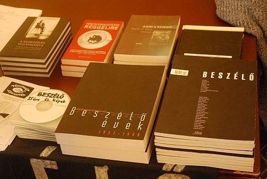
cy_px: 90
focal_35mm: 57
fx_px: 424
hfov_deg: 35.0
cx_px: 134
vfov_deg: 23.9
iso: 1600
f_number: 5.3
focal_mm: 38
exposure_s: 1/10
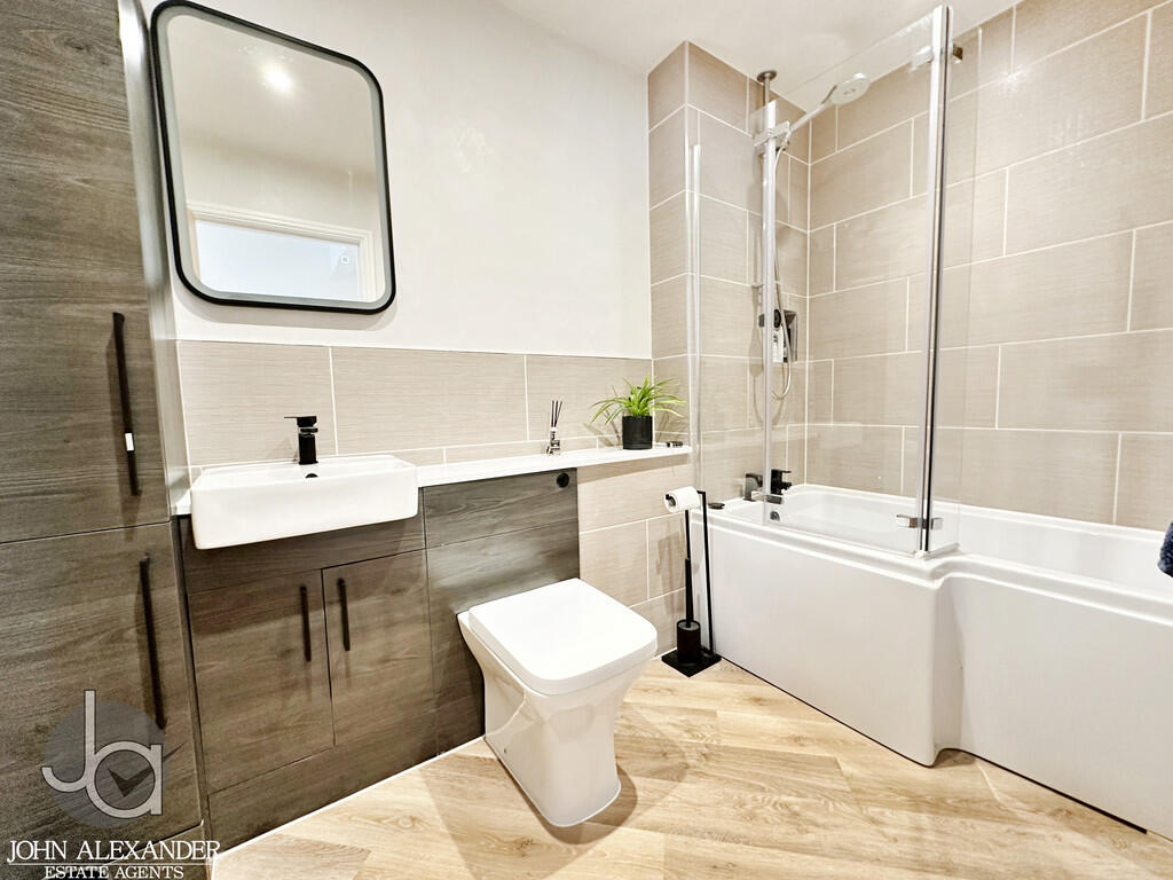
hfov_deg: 102.1
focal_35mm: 14
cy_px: 440
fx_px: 474
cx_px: 586
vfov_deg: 85.7
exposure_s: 1/50
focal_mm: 2.22
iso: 320
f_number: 2.2
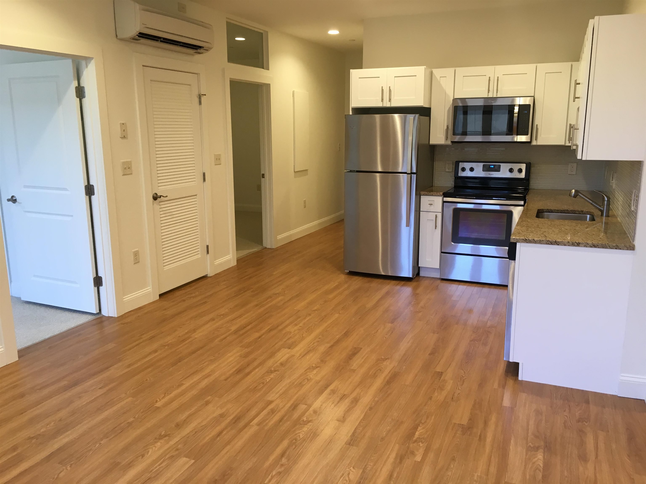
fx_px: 541
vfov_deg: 48.2
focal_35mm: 29
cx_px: 323
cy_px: 242
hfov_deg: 61.7
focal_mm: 4.15
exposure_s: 1/30
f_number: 2.2
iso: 64
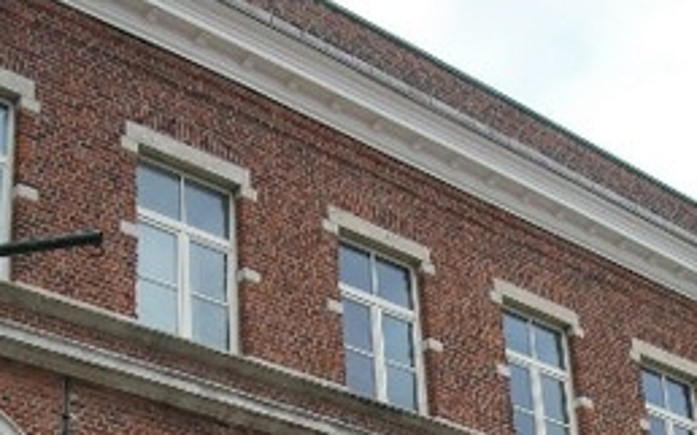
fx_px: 1500
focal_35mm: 79
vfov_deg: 15.6
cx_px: 392
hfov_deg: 26.1
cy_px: 586
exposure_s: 1/400
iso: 80
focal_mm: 5.7
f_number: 2.9
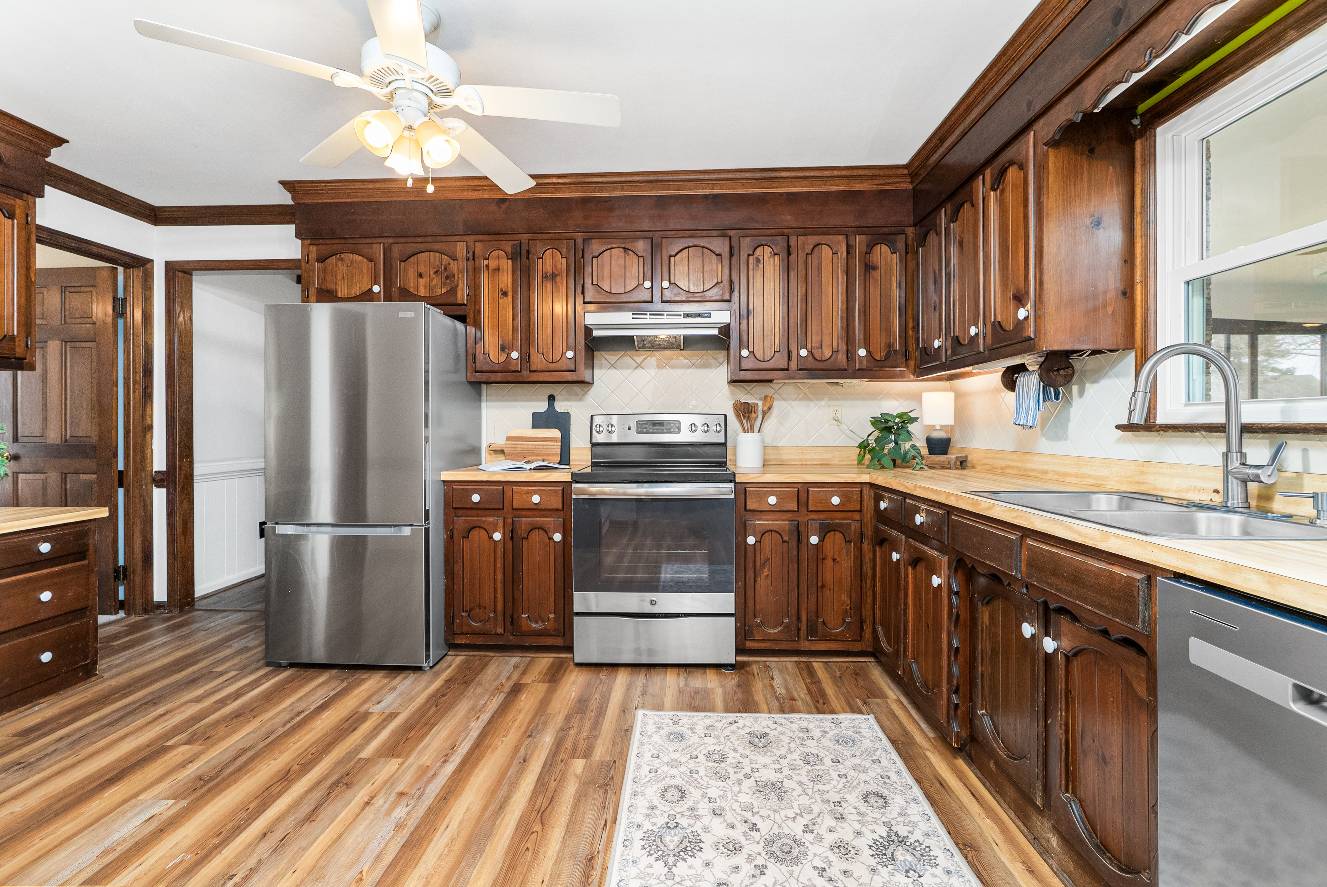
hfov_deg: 96.7
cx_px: 664
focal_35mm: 16
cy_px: 444
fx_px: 590
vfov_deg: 73.8
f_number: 7.1
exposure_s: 1/2.5
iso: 400
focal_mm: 16
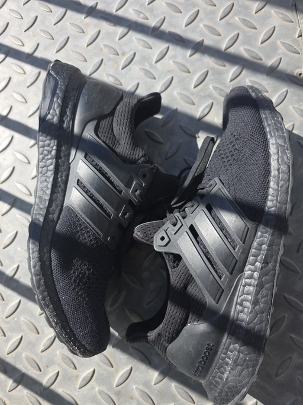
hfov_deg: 58.9
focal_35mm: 23
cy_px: 202
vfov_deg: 73.9
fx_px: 269
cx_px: 152
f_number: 1.7
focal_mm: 6.3
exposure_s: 1/2524
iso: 80
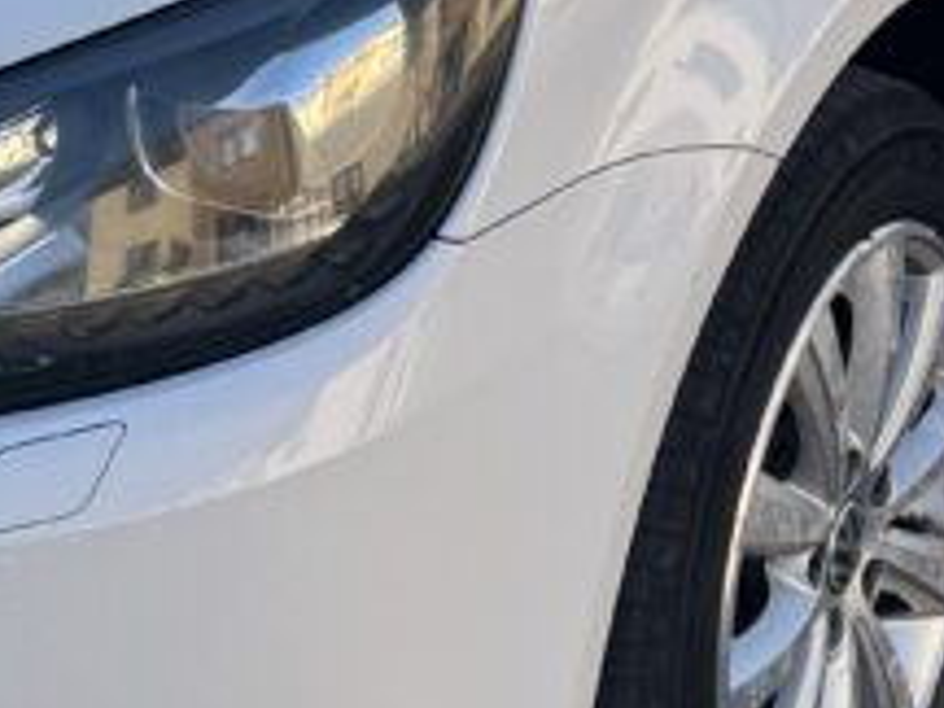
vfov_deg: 16.3
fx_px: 2427
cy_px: 4
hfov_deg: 21.6
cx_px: 127
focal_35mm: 89
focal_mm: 6.76
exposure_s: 1/1560
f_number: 1.78
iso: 80
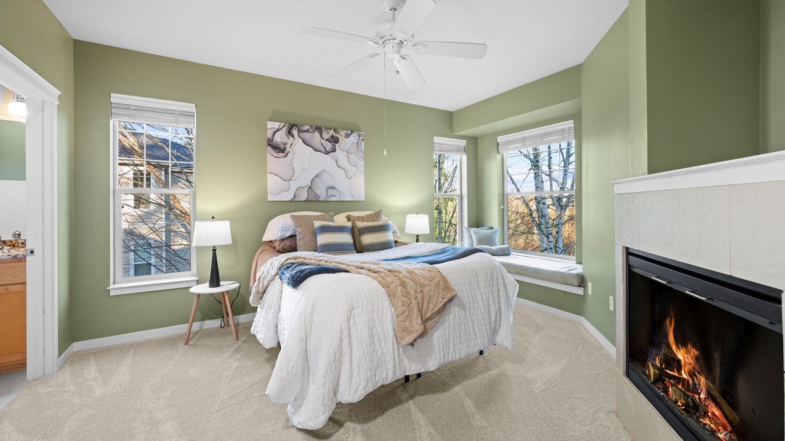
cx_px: 389
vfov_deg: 70.4
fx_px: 312
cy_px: 204
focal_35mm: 15
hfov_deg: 103.0
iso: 200
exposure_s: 1/2
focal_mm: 14
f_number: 8
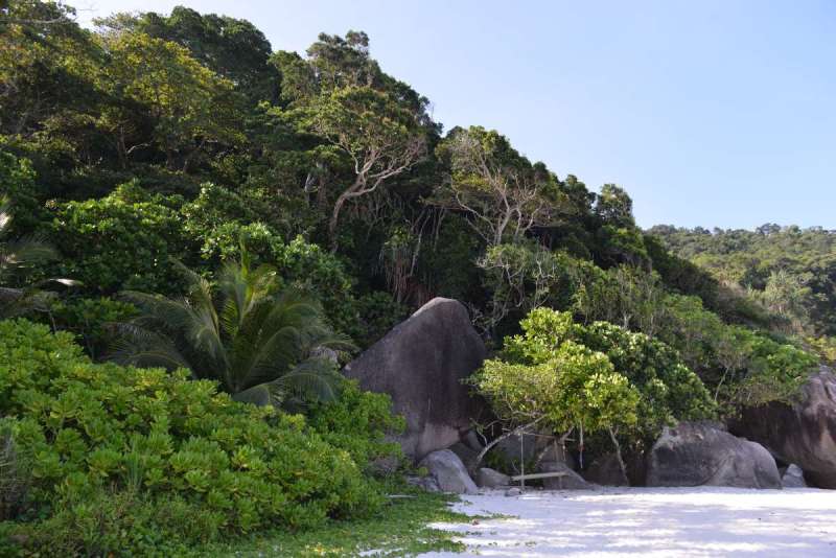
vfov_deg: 53.2
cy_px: 279
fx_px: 558
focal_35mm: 24
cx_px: 418
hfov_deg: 73.7
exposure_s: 1/80
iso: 100
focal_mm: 24
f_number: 4.5
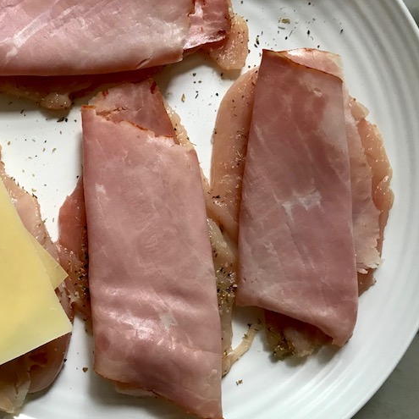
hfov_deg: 41.0
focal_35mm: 40
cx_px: 122
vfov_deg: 41.9
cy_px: 206
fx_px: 548
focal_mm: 3.99
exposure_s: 1/30
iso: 32
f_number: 1.8
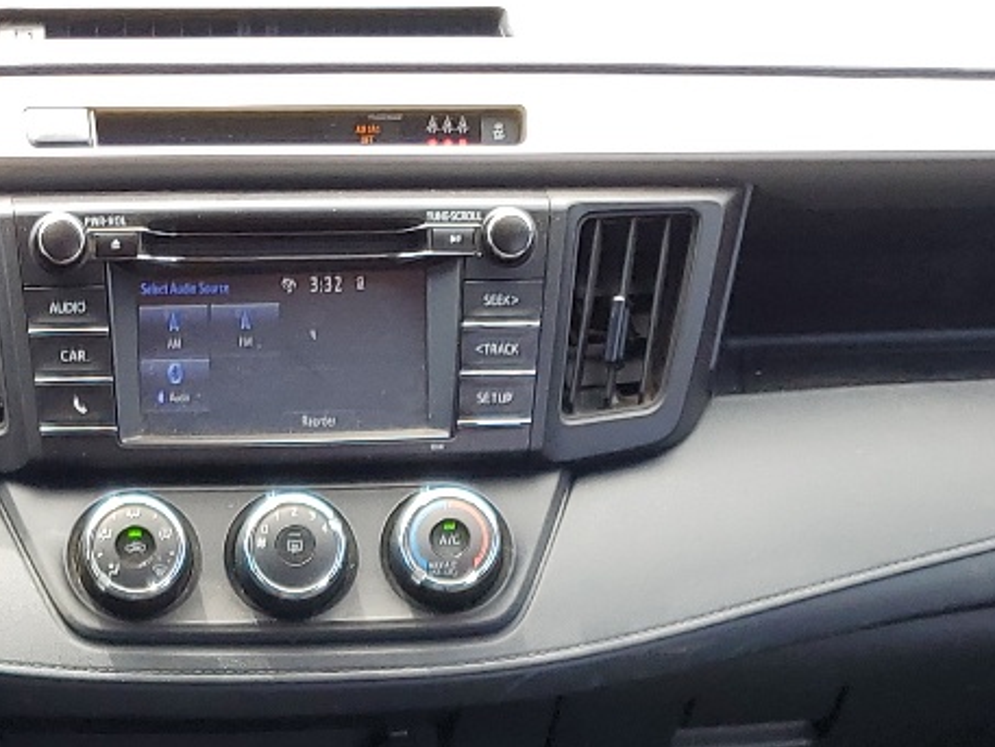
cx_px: 229
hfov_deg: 21.3
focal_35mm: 91
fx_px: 2616
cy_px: 1294
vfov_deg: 14.5
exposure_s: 1/141
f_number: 1.5
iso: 50
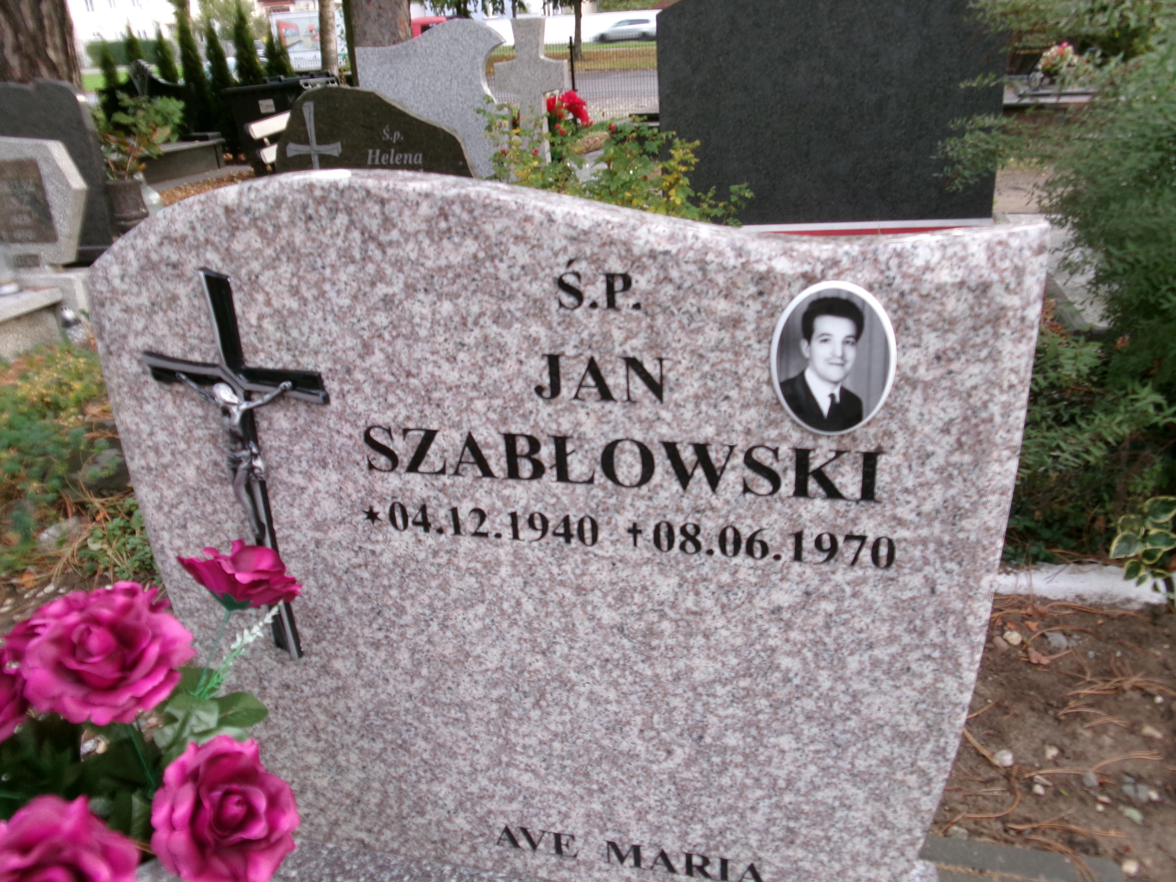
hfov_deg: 63.4
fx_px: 951
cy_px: 441
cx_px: 588
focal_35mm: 28
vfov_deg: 49.7
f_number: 3.9
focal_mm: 5.1
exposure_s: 1/34
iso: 112
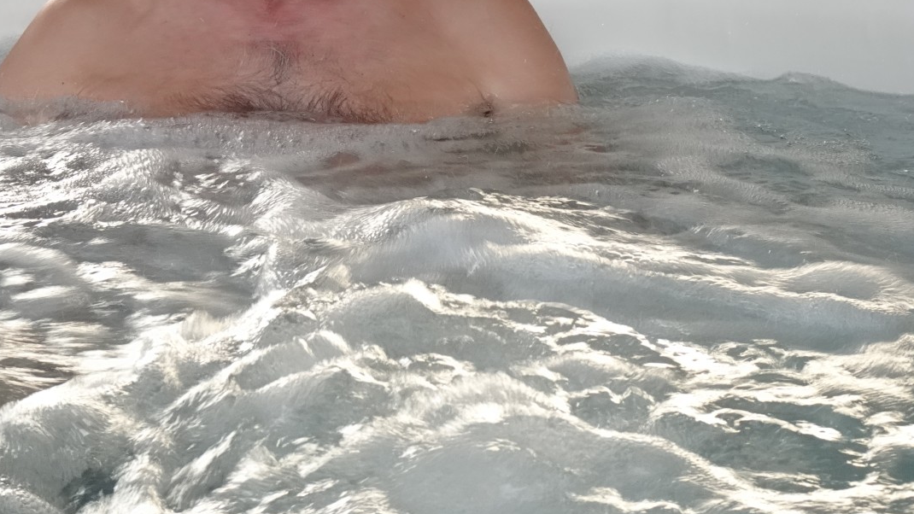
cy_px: 82
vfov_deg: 14.1
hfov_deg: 24.9
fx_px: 2060
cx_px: 337
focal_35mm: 85
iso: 400
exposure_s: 1/60
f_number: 4.5
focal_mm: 9.24
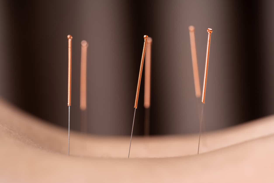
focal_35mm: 100
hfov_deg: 20.4
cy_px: 92
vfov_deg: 13.7
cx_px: 137
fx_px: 761
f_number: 4
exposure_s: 1/125
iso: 100
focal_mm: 100
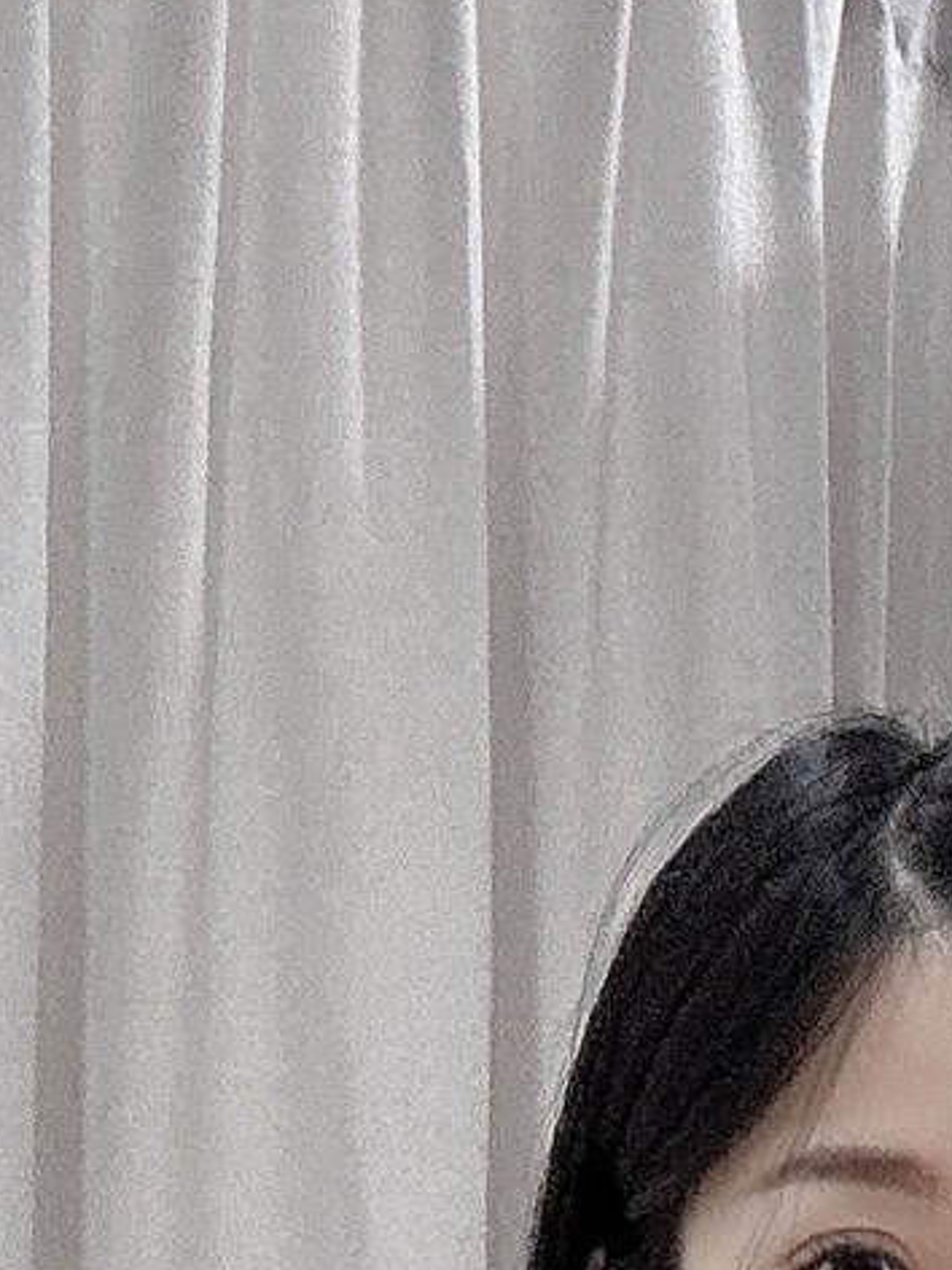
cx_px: 936
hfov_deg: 12.5
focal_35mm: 117
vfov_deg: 13.1
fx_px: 4290
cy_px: 2979
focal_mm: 2.69
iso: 100
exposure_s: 1/50
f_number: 1.9
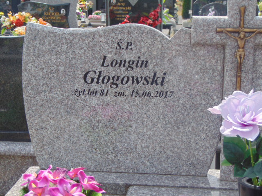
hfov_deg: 27.4
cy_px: 98
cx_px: 131
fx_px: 537
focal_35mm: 71
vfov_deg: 20.7
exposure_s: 1/640
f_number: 3.7
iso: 80
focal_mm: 12.8
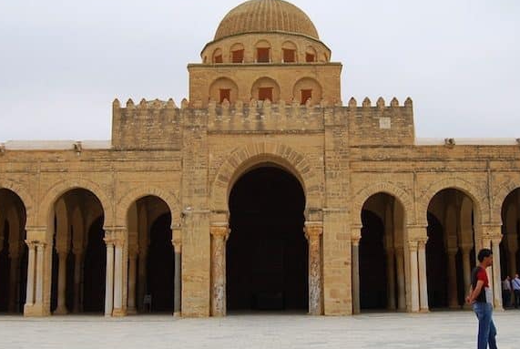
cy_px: 178
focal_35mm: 42
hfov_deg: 46.3
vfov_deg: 32.0
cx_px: 267
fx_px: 608
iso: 100
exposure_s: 1/250
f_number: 8
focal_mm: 20
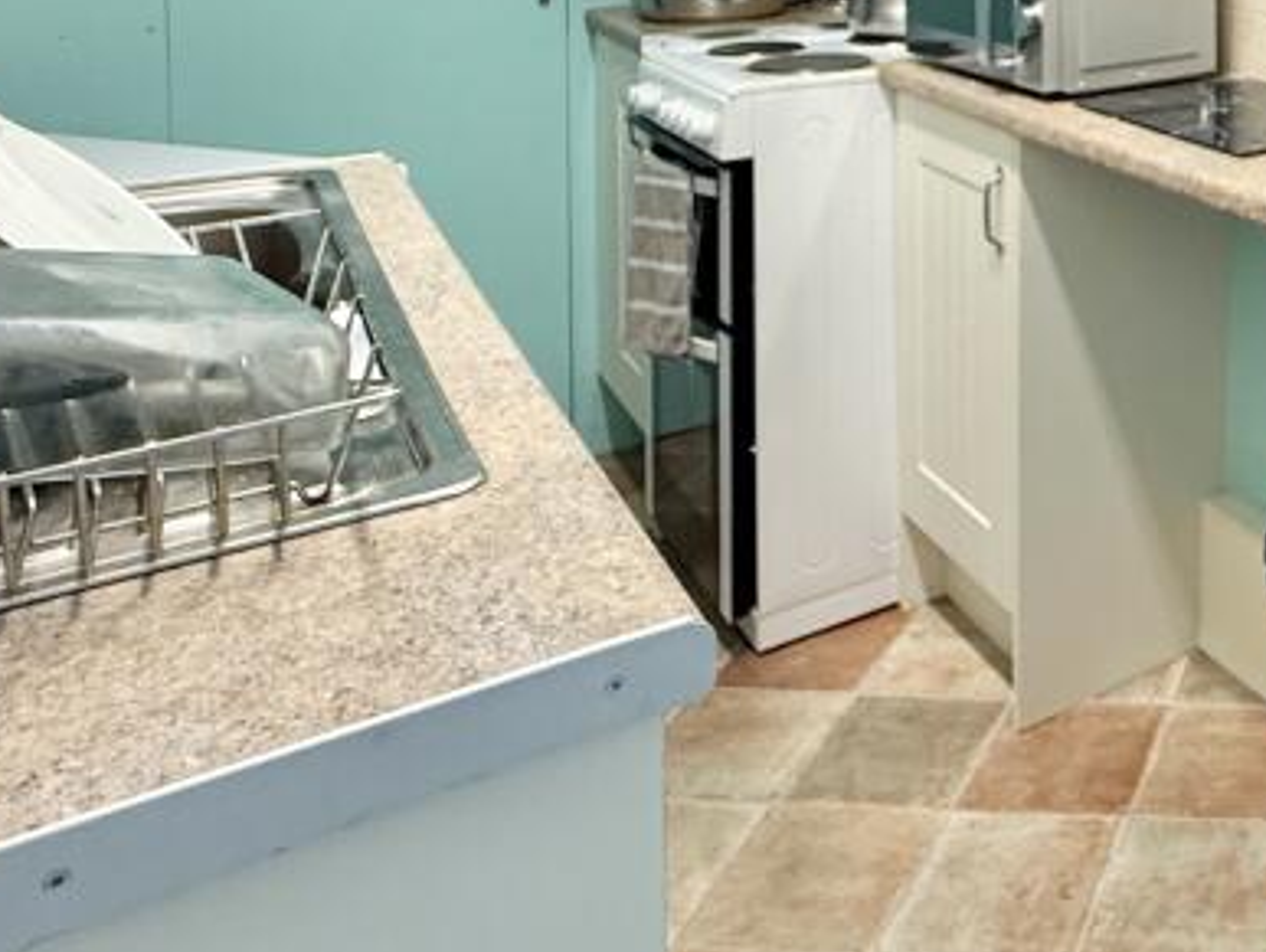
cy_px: -95
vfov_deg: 33.7
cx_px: 1420
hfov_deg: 39.9
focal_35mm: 37
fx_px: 1354
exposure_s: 1/100
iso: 160
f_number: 2.2
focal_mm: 2.22
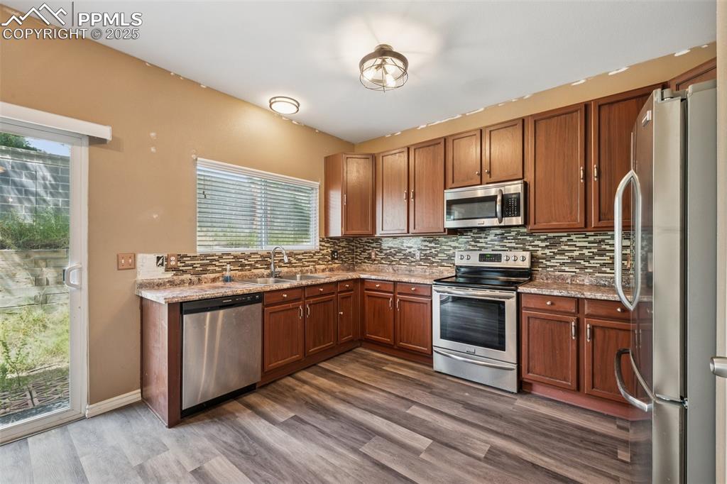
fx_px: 303
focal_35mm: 15
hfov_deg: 100.4
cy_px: 242
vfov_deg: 77.3
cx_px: 364
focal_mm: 15
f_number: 11
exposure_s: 1.6
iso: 100
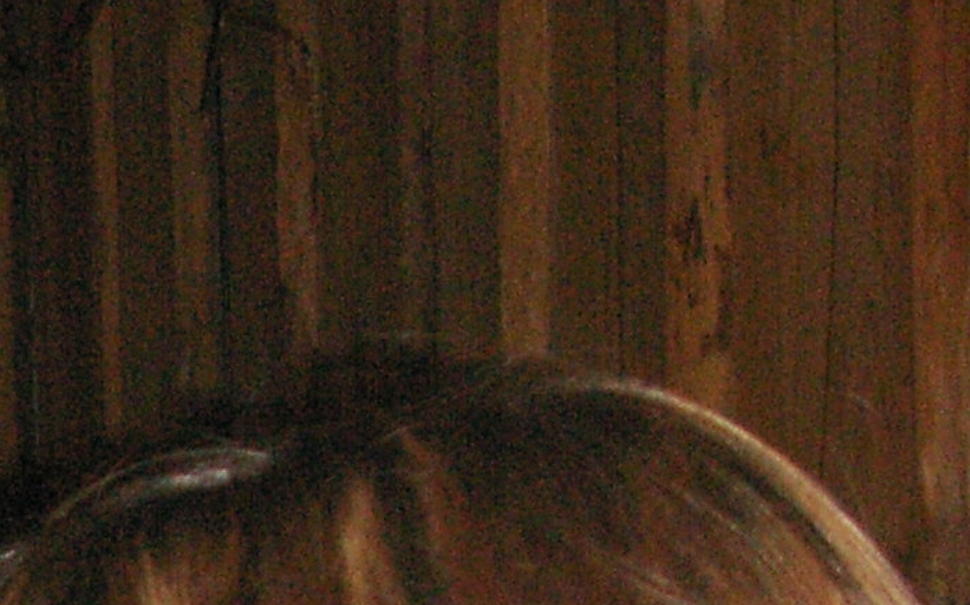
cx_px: -1091
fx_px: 4836
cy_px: 1272
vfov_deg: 6.9
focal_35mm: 183
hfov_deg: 10.4
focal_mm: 7.7
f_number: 3.5
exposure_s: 1/40
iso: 160
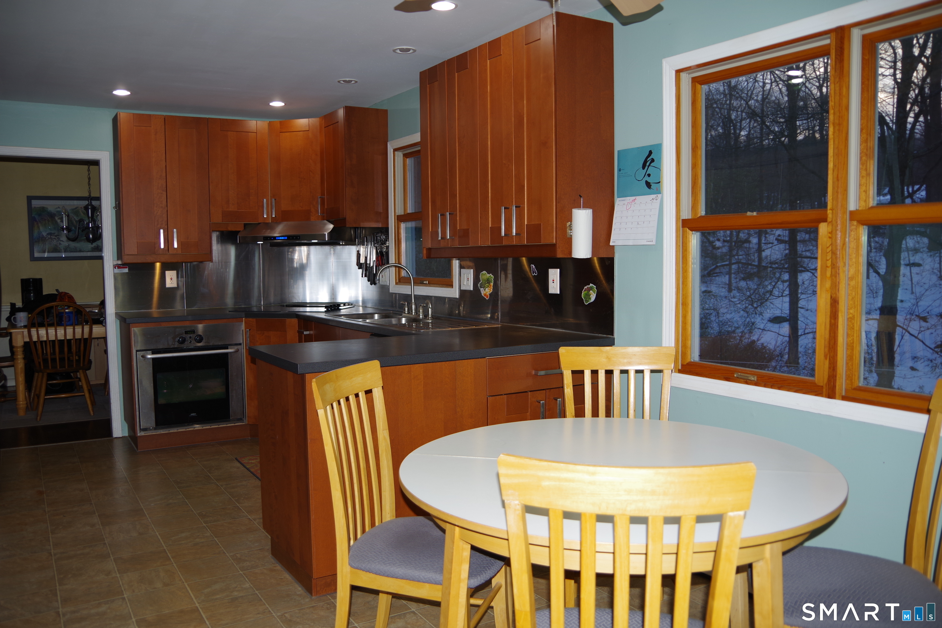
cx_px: 471
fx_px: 706
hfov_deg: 67.4
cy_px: 314
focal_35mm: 27
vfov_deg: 47.9
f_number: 3.5
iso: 100
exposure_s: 1/50
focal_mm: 18
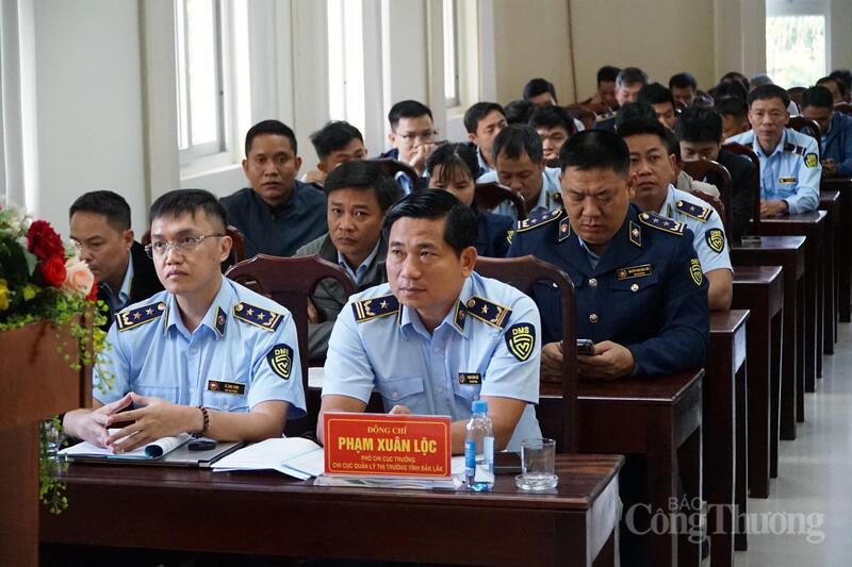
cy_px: 284
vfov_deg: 16.6
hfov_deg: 24.8
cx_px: 426
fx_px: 1940
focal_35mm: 82
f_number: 4
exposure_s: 1/640
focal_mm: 55
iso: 6400
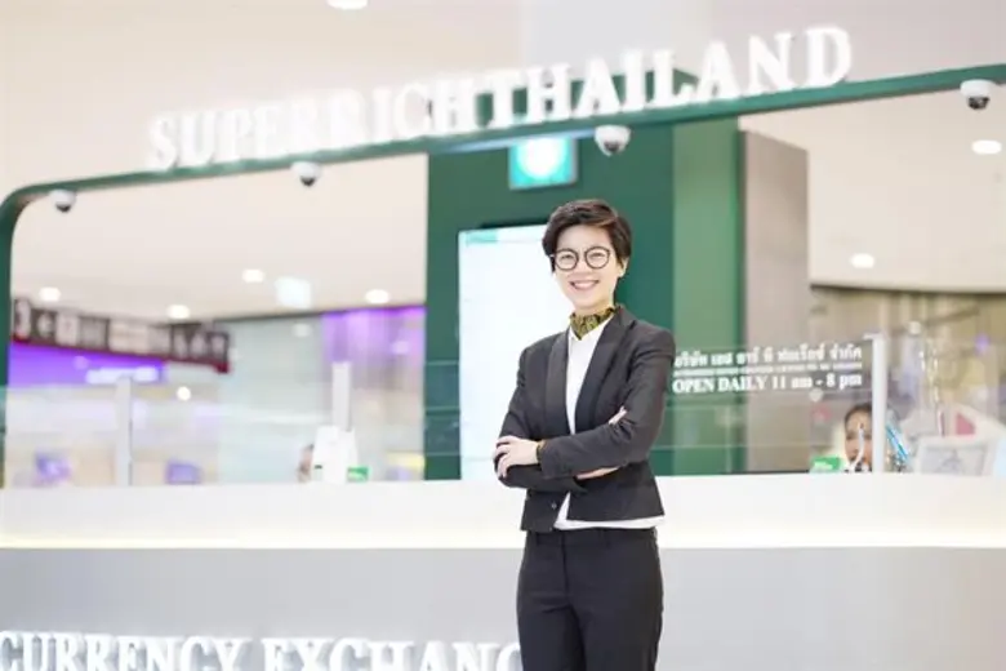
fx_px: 2375
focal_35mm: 85
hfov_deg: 23.9
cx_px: 503
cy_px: 336
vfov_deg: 16.1
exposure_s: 1/100
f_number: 2.2
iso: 800
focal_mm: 85
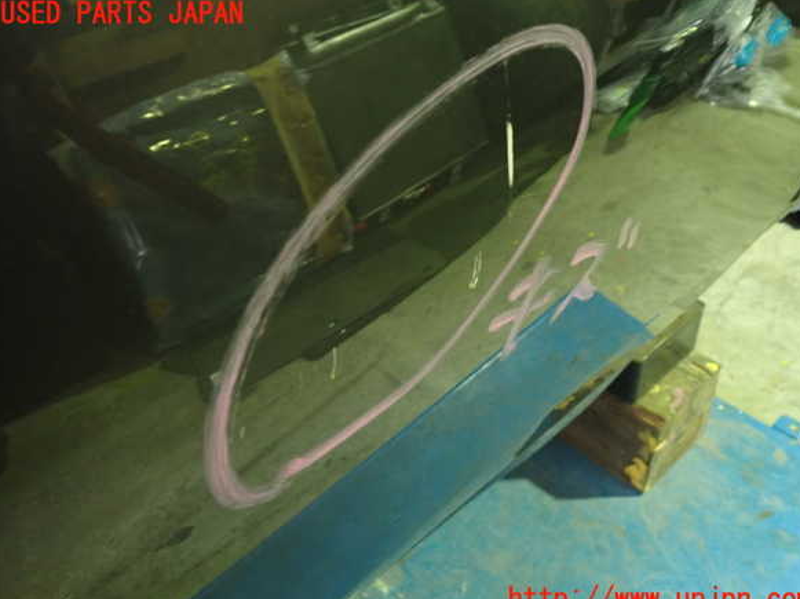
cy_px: 307
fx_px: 716
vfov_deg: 45.4
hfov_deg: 58.4
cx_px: 406
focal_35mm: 31
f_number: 2.3
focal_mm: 5.4
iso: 800
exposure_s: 1/20
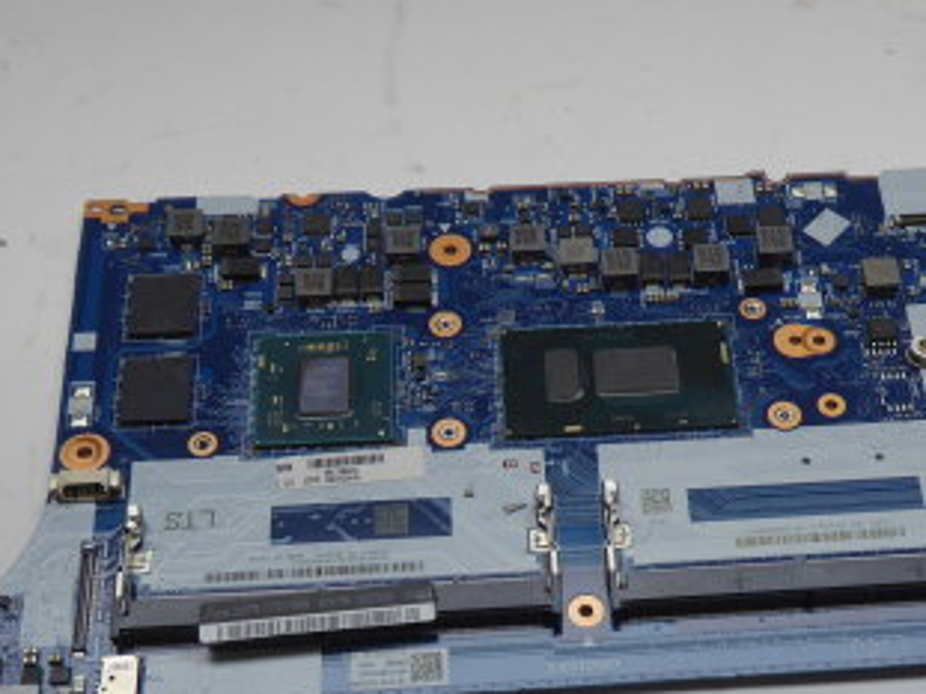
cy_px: 587
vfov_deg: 25.5
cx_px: 581
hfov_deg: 34.2
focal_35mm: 56
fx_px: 1497
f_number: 3.5
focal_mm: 5
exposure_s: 1/100
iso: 80
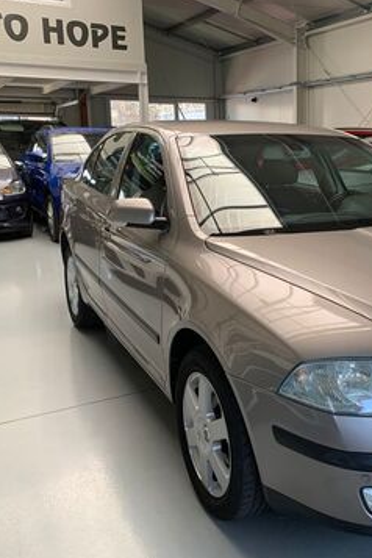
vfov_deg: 51.9
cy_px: 280
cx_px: 300
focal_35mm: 37
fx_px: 573
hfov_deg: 34.8
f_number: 1.8
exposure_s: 1/121
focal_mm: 4.25
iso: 80
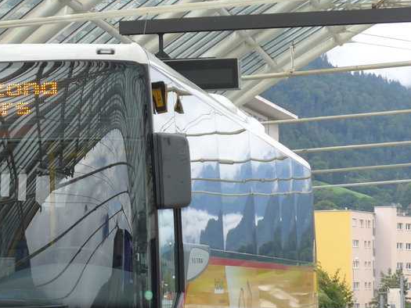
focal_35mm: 169
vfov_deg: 8.8
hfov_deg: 11.6
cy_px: 242
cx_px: -11
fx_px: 2007
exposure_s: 1/125
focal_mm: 15
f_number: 4.2
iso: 80
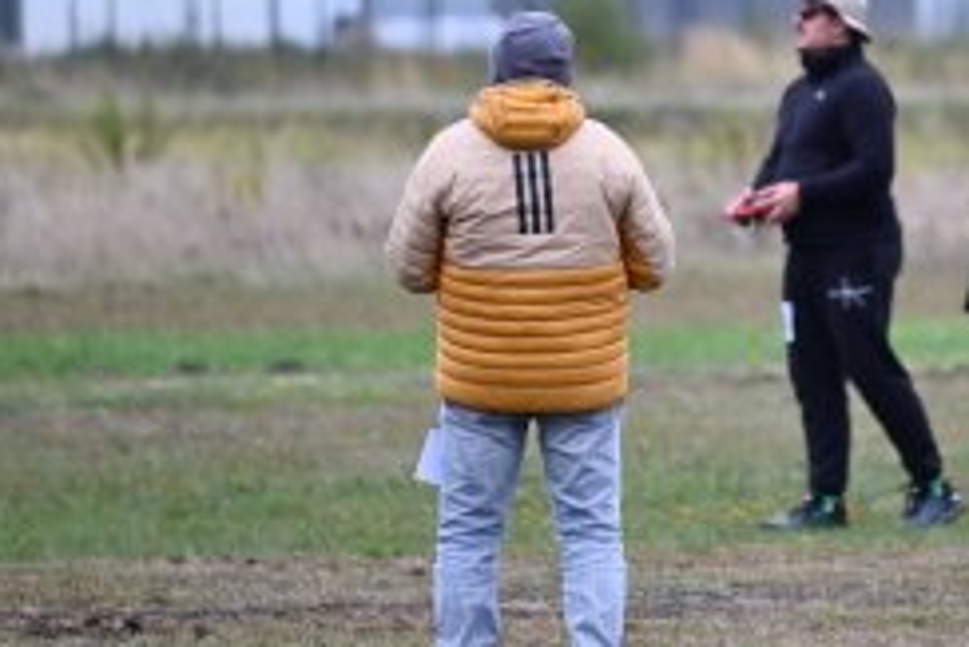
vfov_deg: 1.7
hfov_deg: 2.5
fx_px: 21922
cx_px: 772
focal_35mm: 814
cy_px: 325
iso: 1250
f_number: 6.3
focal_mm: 400
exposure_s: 1/1000
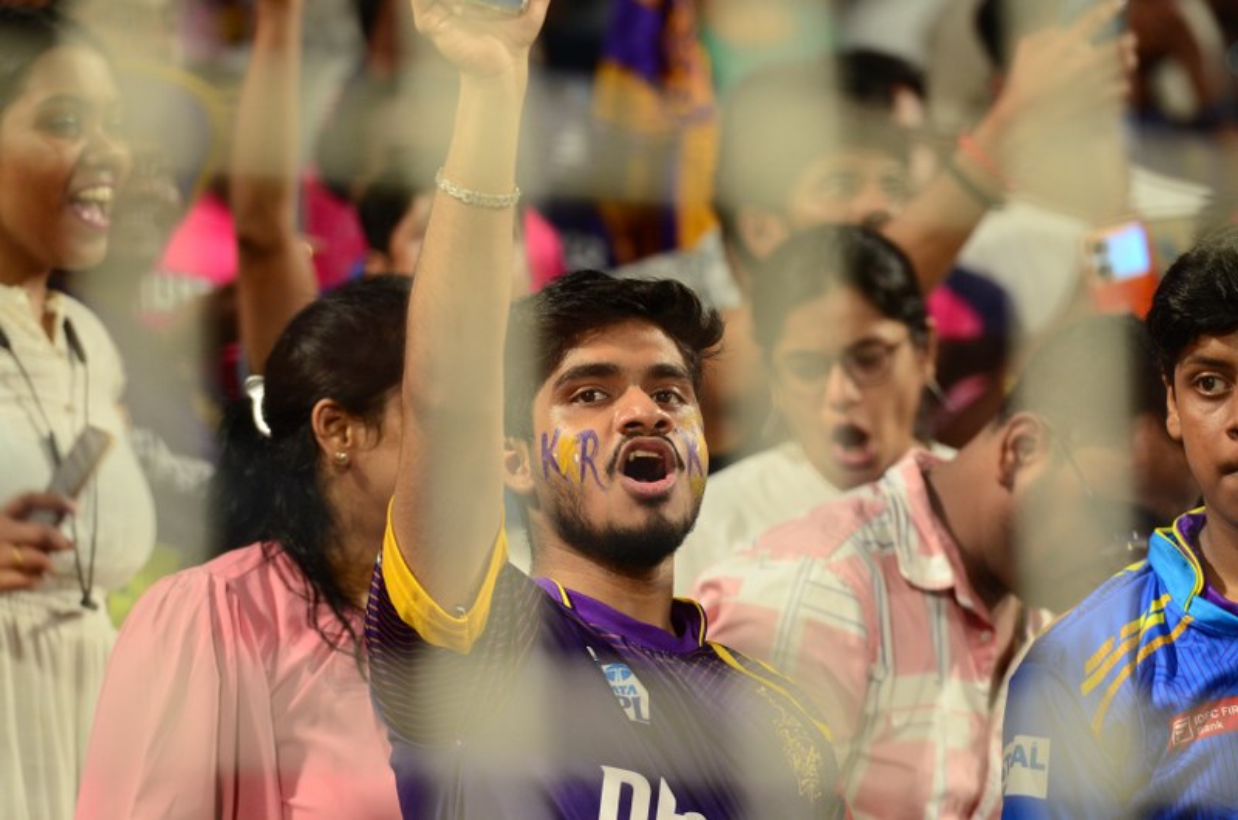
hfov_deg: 6.9
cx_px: 619
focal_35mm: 300
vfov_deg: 4.6
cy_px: 410
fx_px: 10296
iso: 800
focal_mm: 200
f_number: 3.5
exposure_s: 1/160
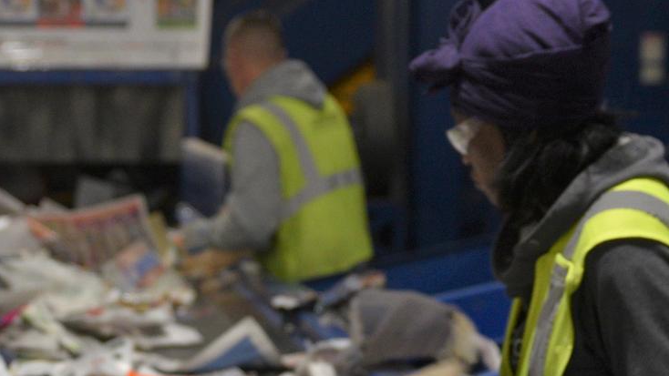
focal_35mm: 144
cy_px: 554
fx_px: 2555
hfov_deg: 14.8
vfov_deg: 8.3
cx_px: 100
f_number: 2.8
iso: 900
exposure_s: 1/60
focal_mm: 42
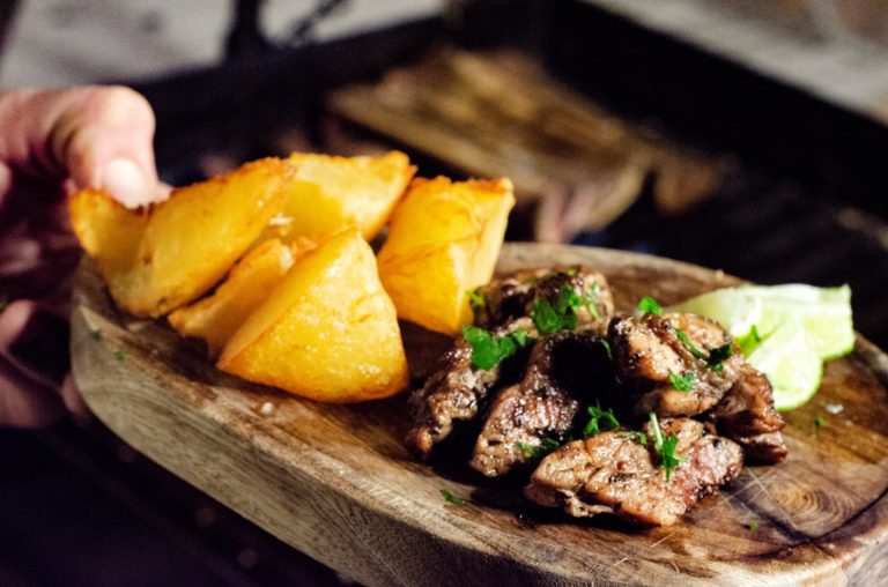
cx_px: 444
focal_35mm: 75
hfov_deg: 27.1
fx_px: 1845
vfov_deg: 18.1
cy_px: 294
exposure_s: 1/30
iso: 10159
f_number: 6.3
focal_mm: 50
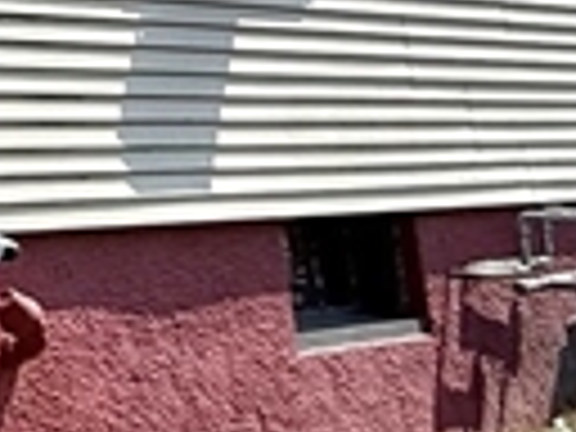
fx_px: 1864
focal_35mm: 112
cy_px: -122
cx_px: -734
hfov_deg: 13.6
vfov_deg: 12.8
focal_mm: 2.22
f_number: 2.2
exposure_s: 1/751
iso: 50
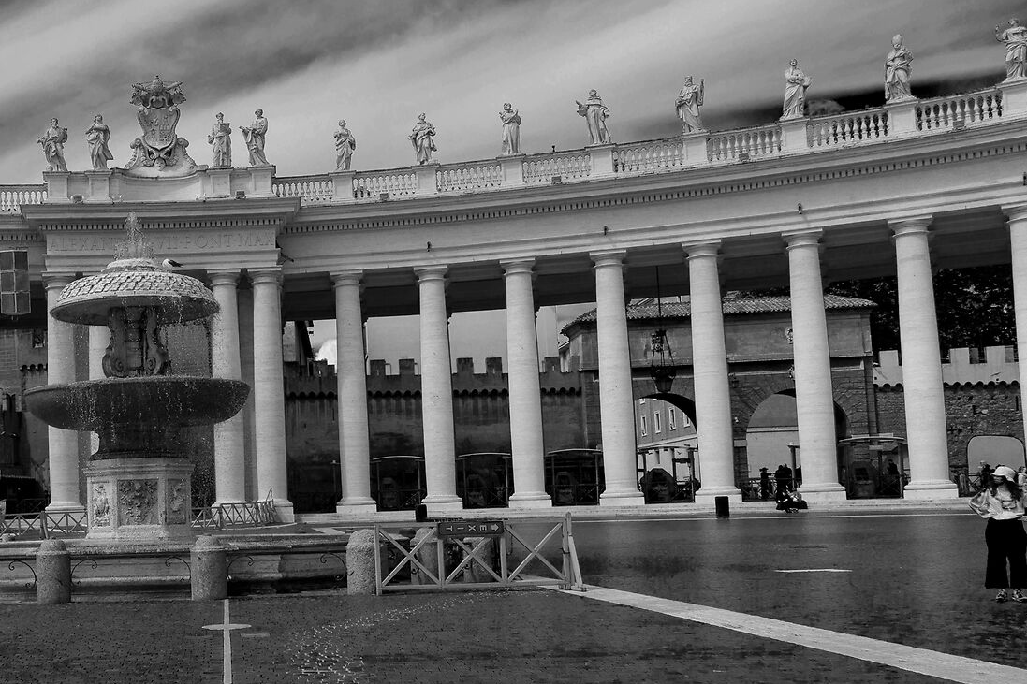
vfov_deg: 37.8
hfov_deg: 51.0
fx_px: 998
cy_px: 335
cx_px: 202
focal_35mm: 35
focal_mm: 16
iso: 100
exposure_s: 1/500
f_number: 8
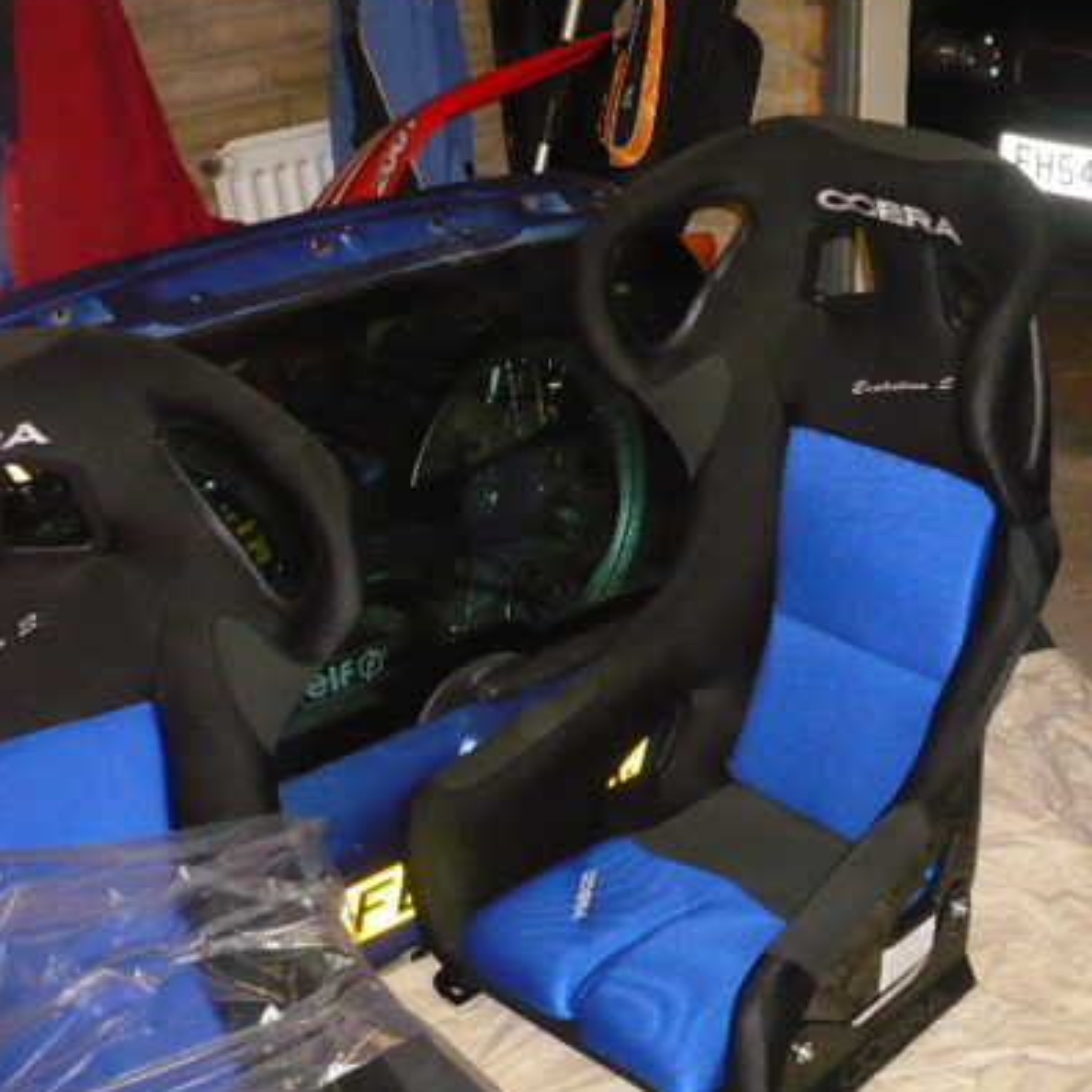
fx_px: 1785
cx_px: 830
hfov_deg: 33.3
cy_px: 579
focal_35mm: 50
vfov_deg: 34.0
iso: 400
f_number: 2.8
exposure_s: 1/30
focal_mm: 5.8
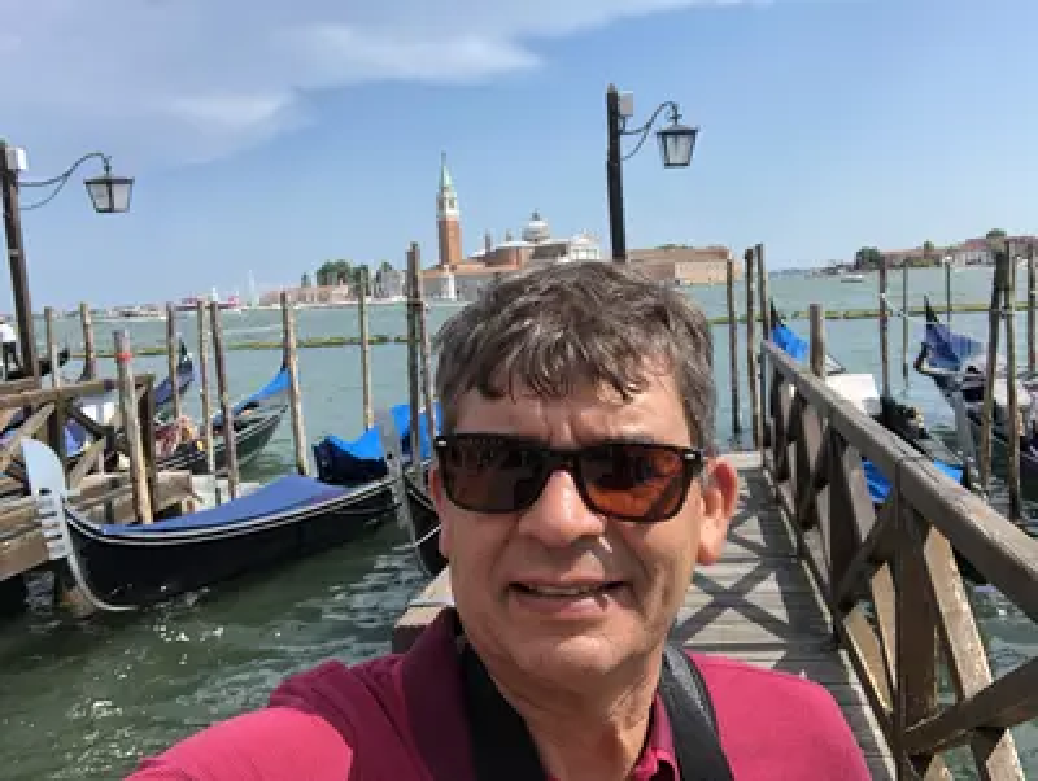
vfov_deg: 44.2
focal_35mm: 32
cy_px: 390
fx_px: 961
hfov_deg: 56.8
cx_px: 519
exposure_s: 1/495
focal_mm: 2.87
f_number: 2.2
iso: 20
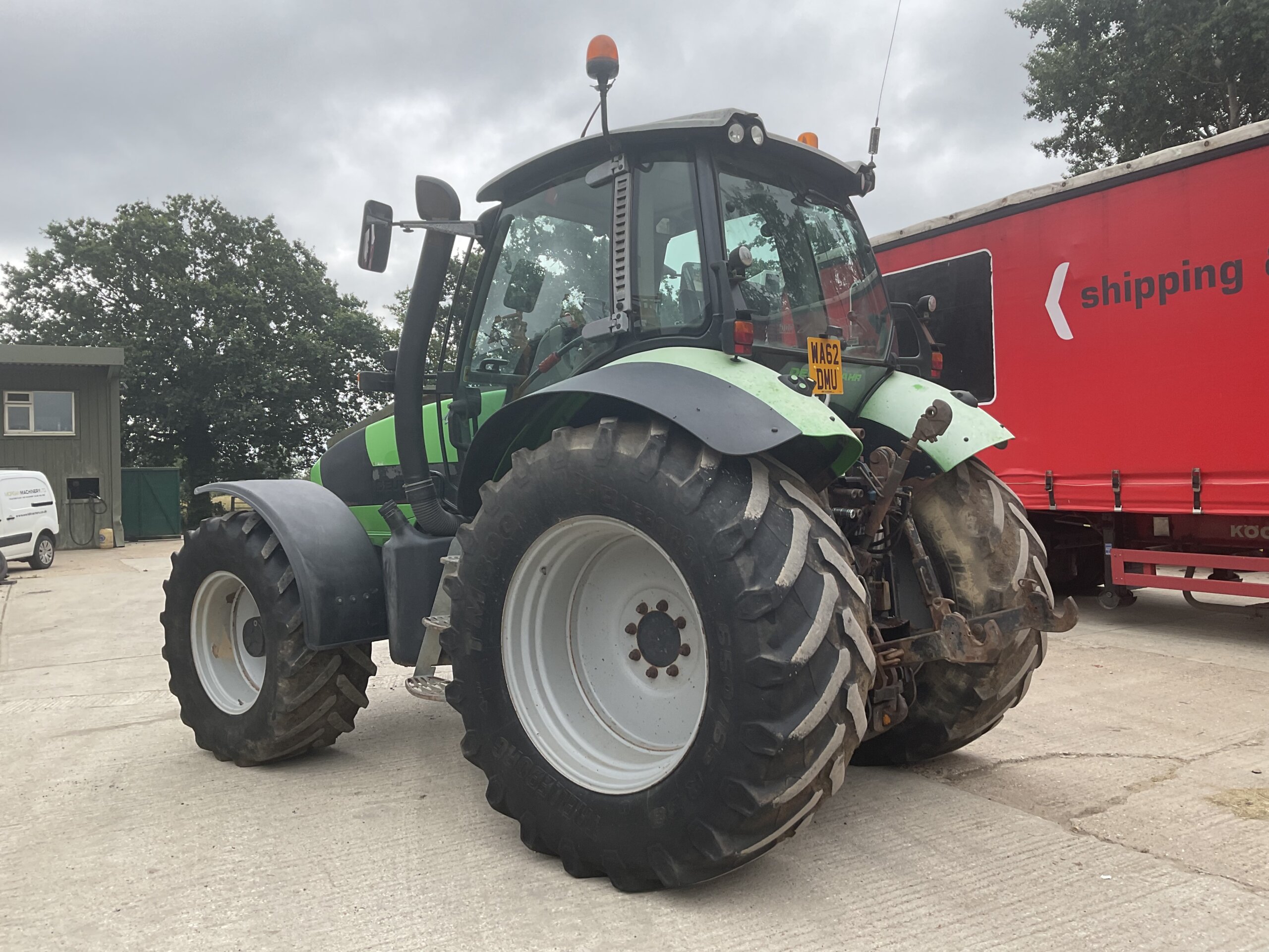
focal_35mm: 29
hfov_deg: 61.7
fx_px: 1063
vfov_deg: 48.2
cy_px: 476
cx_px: 634
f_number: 1.8
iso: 16
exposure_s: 1/574
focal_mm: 3
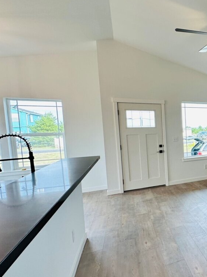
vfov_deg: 67.3
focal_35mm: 26
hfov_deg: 39.3
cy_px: 143
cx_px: 245
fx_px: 207
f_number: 2.2
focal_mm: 2.22
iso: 100
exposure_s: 1/120
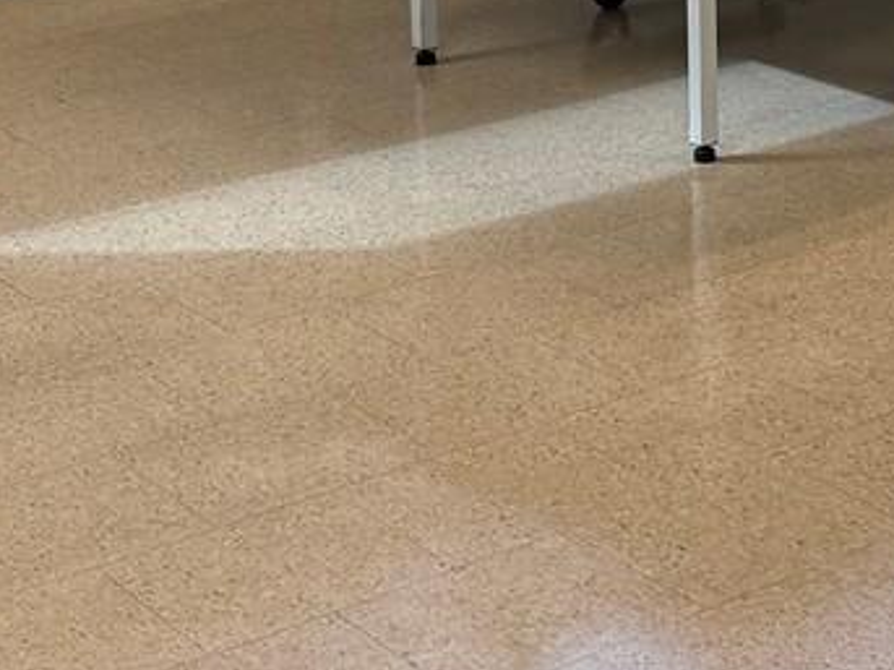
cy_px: -287
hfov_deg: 16.5
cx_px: 1181
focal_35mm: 112
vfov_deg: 12.6
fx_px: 2892
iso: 160
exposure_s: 1/240
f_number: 1.78
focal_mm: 6.76
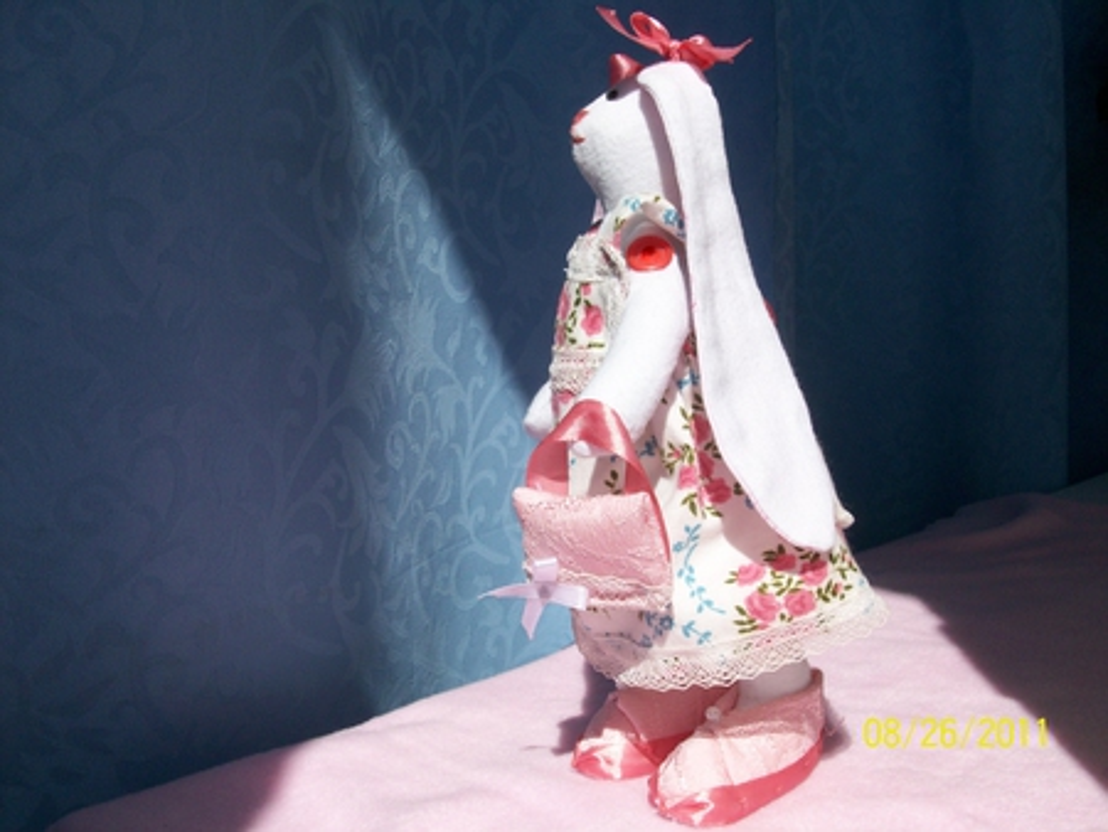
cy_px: 416
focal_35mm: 34
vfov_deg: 41.8
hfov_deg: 53.9
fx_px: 1089
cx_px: 554
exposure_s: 1/284
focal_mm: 5.7
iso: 64
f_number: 5.5
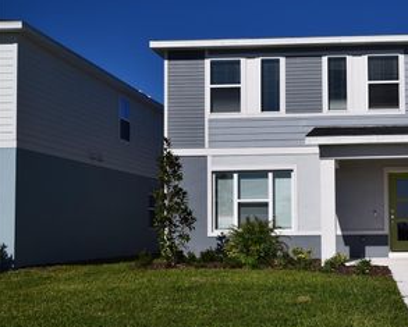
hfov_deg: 37.0
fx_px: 580
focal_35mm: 48
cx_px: 344
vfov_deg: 31.4
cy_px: 201
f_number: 11
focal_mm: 20
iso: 200
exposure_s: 1/500
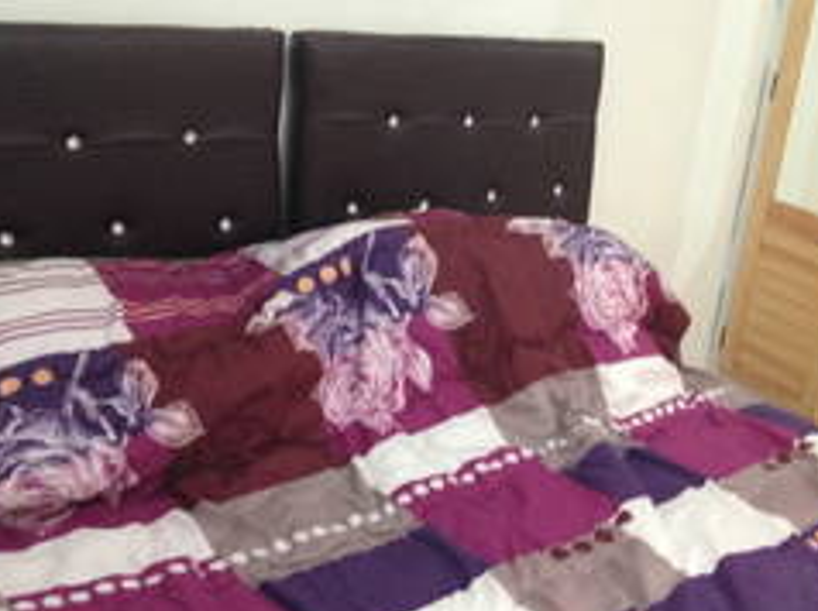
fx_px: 1180
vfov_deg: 28.9
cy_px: 405
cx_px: 553
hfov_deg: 37.8
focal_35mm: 50
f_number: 2.4
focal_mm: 4.12
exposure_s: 1/20
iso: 320
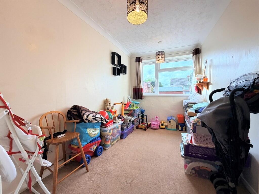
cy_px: 97
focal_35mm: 14
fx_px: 105
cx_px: 130
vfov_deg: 85.7
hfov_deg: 102.1
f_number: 2.2
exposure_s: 1/100
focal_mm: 2.22
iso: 200
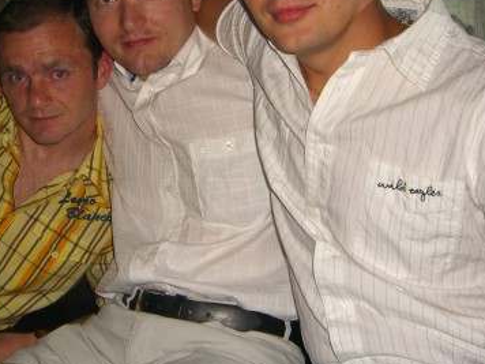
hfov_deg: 30.1
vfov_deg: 22.7
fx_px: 897
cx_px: 173
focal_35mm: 64
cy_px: 90
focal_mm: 7.9
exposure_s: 1/60
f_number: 2.8
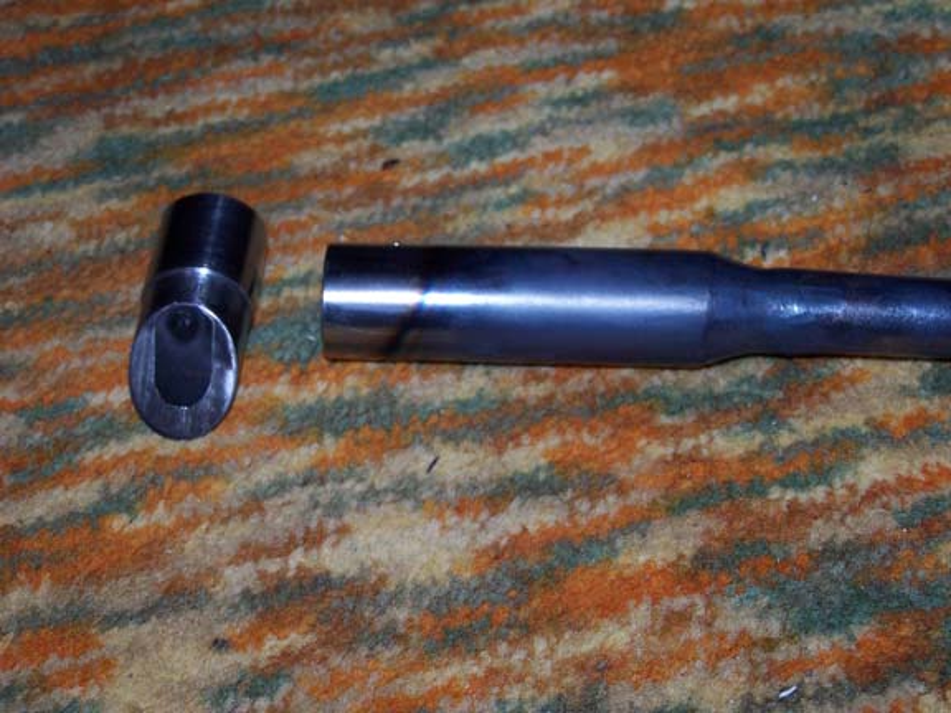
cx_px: 476
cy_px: 356
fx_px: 1896
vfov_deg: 21.3
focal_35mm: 69
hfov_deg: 28.2
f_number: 3.2
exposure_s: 1/60
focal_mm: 11.5
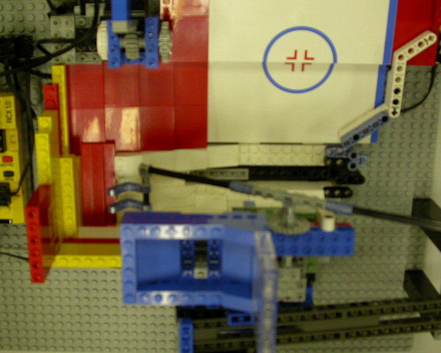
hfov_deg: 37.3
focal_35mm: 50
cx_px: 202
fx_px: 653
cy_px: 184
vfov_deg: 30.2
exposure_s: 1/27.4
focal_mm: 7.85
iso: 100
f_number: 2.6
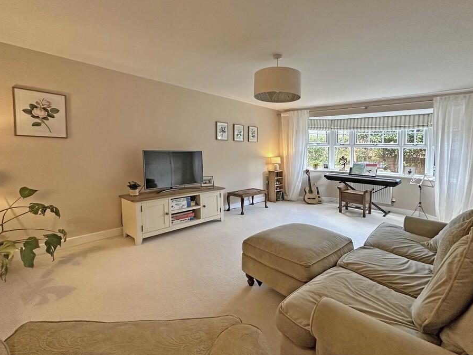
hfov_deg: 94.4
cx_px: 225
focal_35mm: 16
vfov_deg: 77.7
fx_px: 219
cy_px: 202
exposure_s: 1/100
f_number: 2.2
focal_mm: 2.22
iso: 250
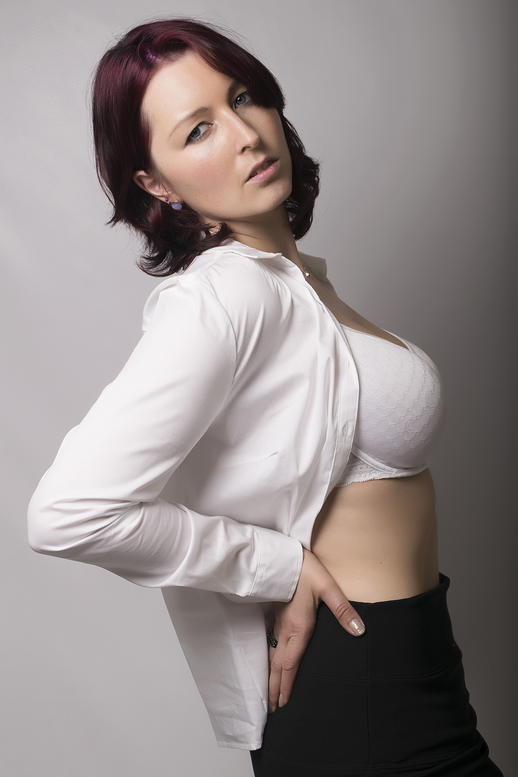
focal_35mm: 72
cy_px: 388
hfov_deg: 18.9
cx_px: 259
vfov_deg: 28.1
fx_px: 1554
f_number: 11
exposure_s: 1/200
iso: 100
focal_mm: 48
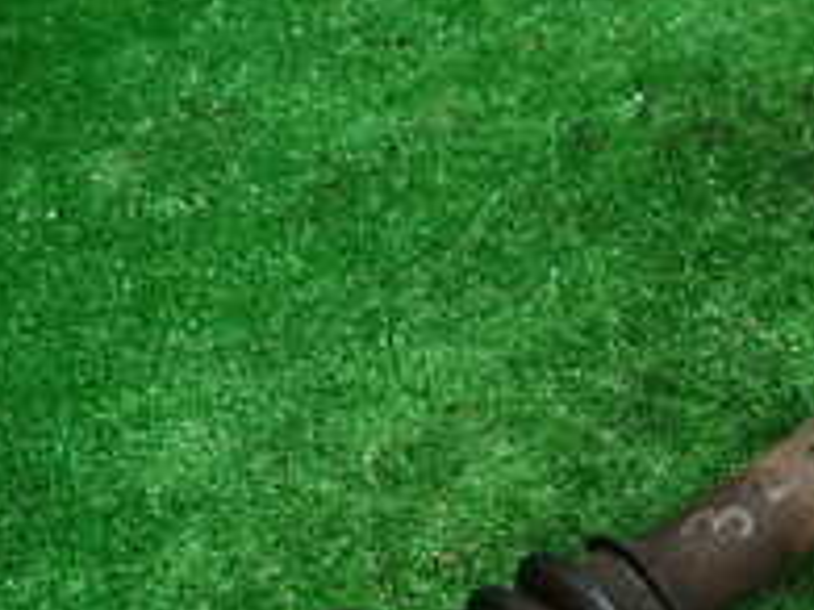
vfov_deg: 18.6
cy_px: 623
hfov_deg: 25.1
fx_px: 1810
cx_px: 597
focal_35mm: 77
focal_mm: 4.5
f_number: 2
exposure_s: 1/40
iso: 200
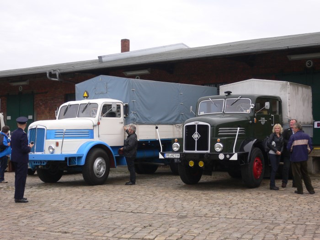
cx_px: 160
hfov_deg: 31.7
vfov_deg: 24.0
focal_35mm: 61
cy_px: 120
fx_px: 564
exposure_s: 1/250
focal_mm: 10.1
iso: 100
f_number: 3.8
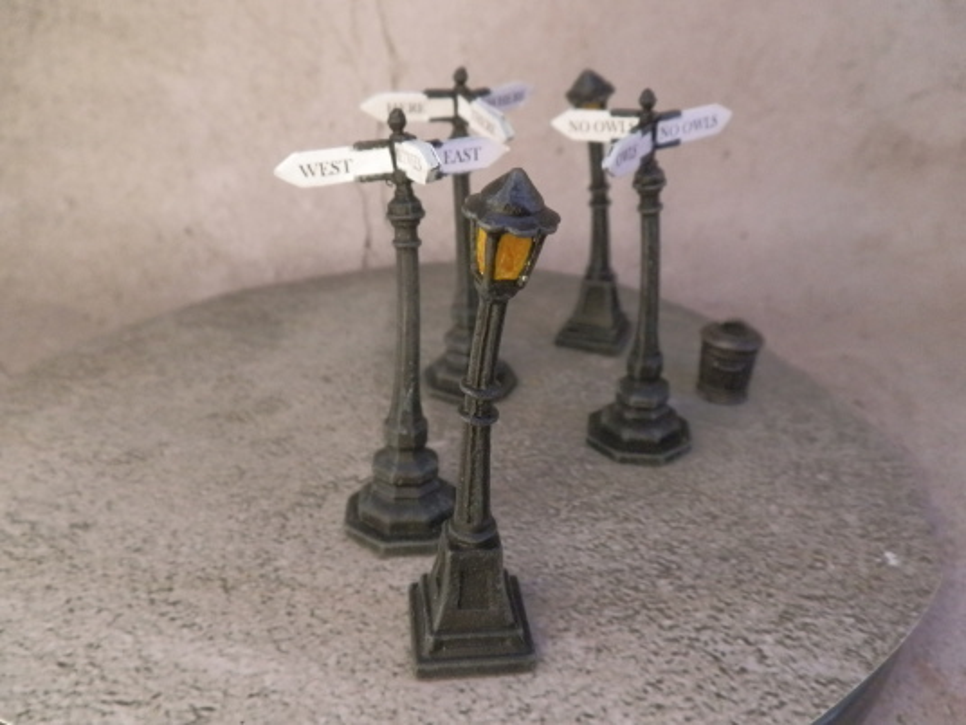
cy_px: 362
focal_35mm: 28
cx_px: 483
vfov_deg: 49.7
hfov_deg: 63.4
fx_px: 781
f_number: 3.1
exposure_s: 1/160
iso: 400
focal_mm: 5
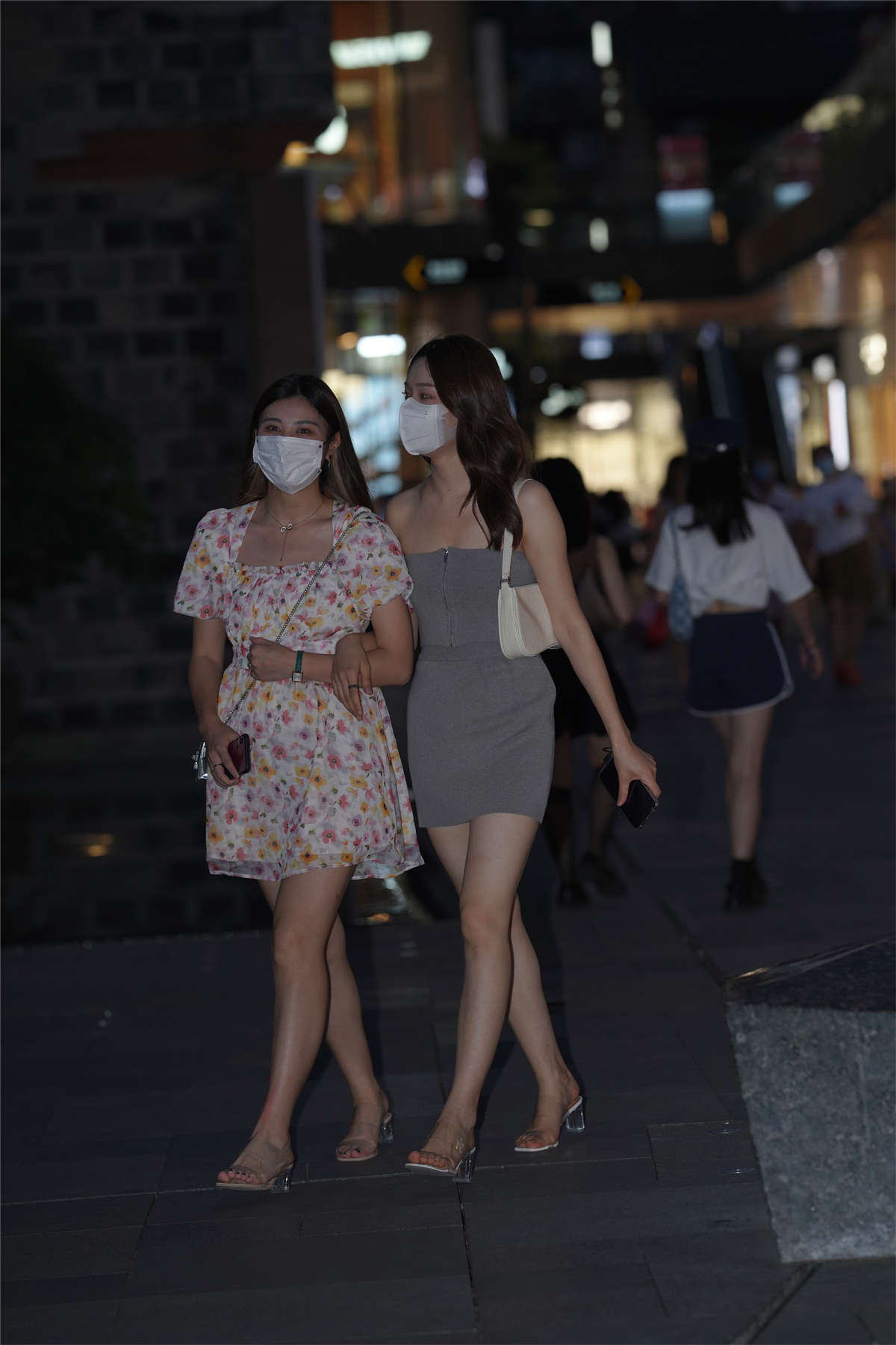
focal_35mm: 135
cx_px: 448
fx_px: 5040
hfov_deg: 10.2
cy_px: 672
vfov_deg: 15.2
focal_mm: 135
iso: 500
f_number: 3.2
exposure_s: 1/250
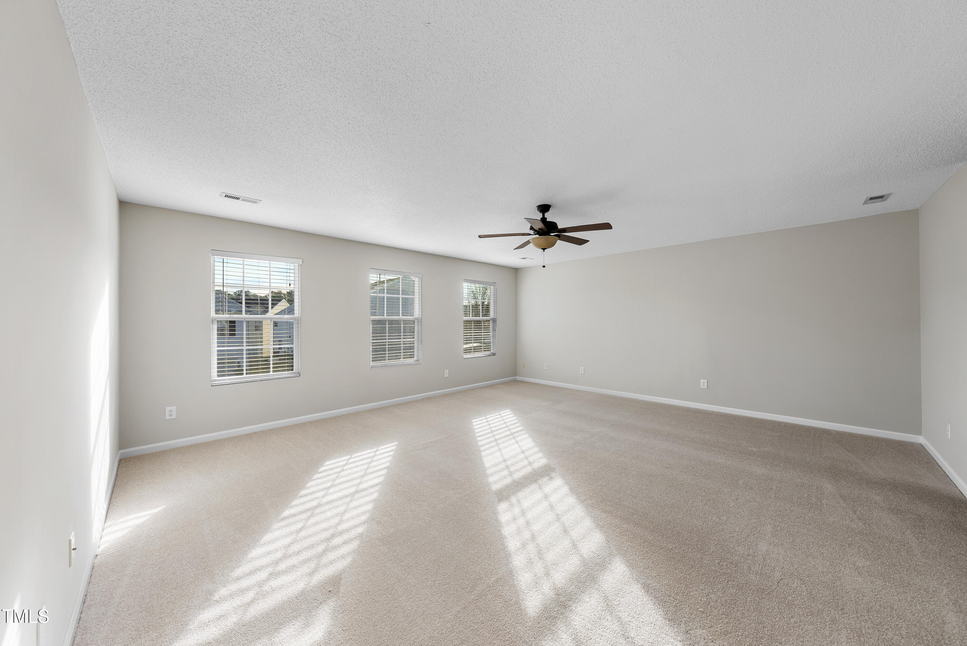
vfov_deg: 90.1
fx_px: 322
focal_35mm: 12
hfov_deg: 112.6
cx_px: 484
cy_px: 323
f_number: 7.1
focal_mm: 12
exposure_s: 1/30
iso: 320
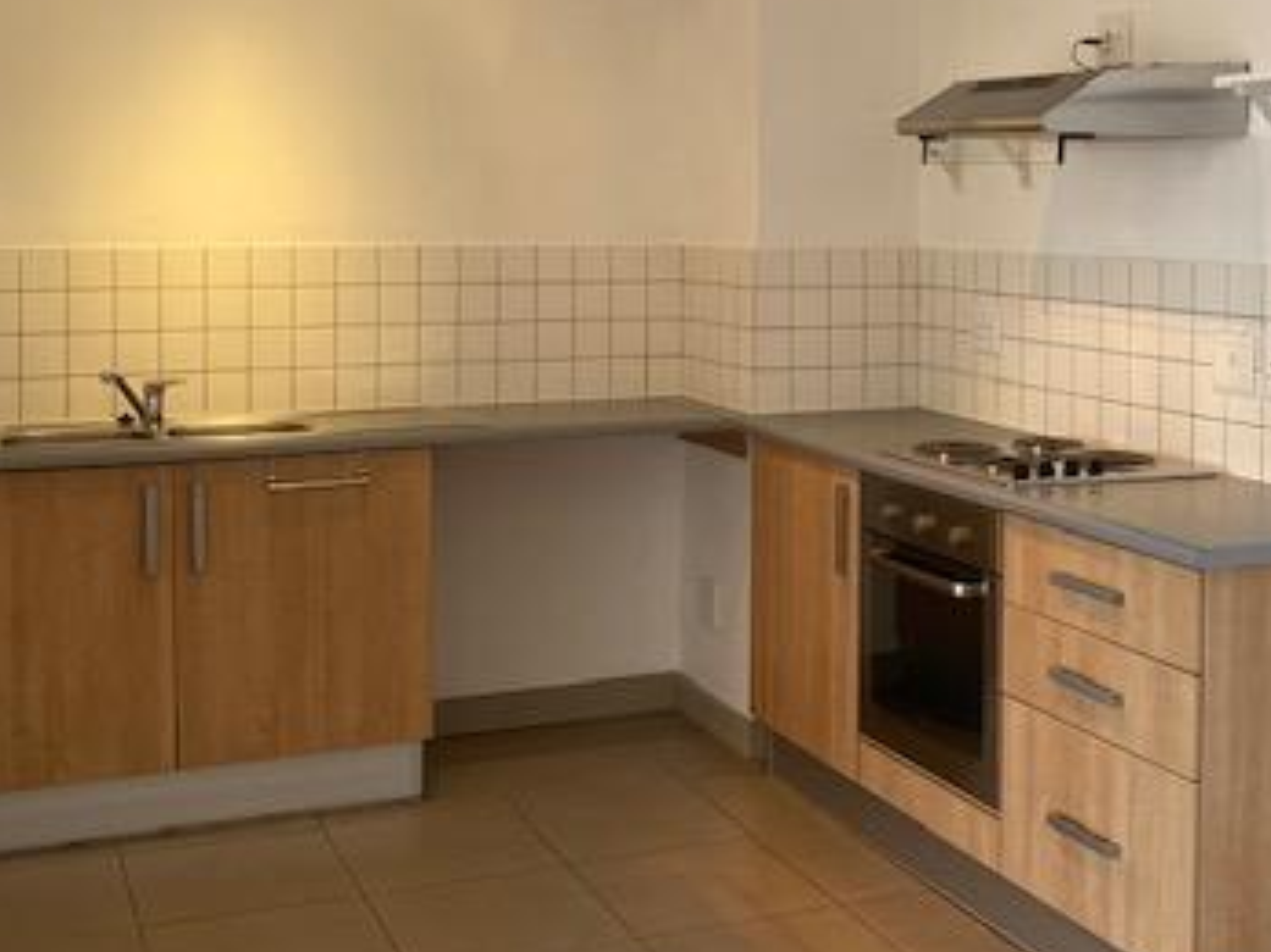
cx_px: 744
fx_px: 1762
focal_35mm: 48
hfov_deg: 39.5
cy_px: 234
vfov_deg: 29.7
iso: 100
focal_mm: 4.25
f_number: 1.8
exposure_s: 1/100
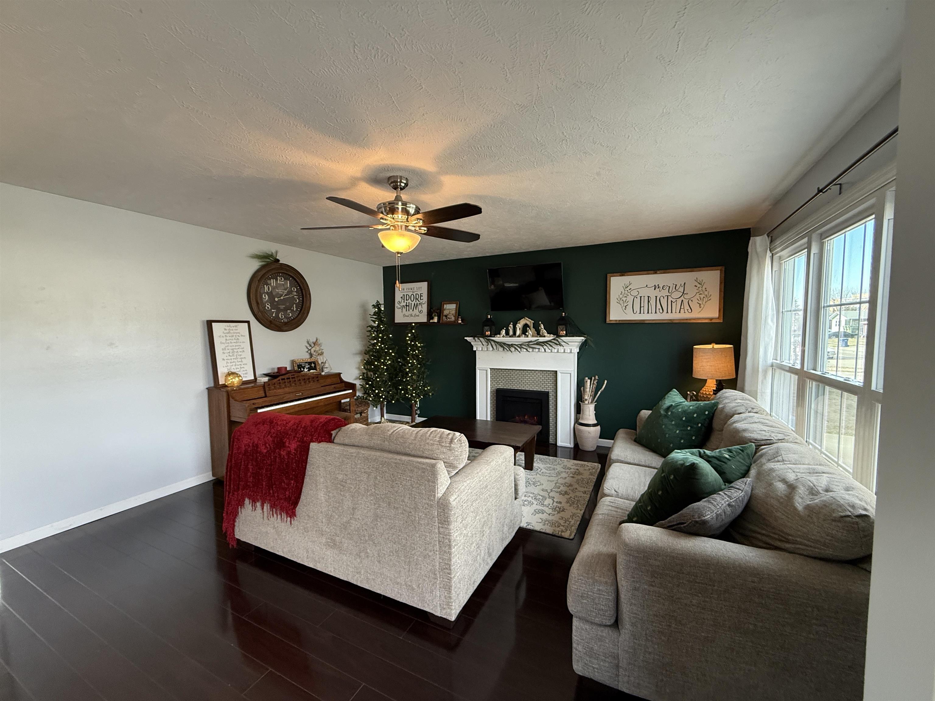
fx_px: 378
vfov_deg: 85.7
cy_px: 350
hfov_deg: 102.1
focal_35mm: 14
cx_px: 468
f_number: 2.2
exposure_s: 1/99
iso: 320
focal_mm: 2.22
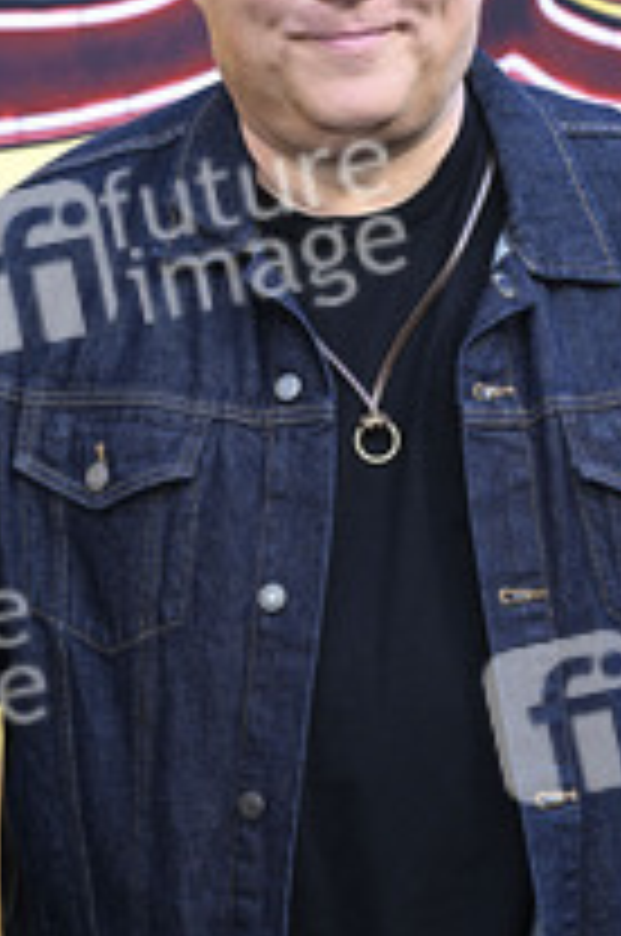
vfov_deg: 14.1
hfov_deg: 9.4
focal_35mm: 146
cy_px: 472
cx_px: 306
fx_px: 3790
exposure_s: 1/200
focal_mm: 76
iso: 1250
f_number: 5.6
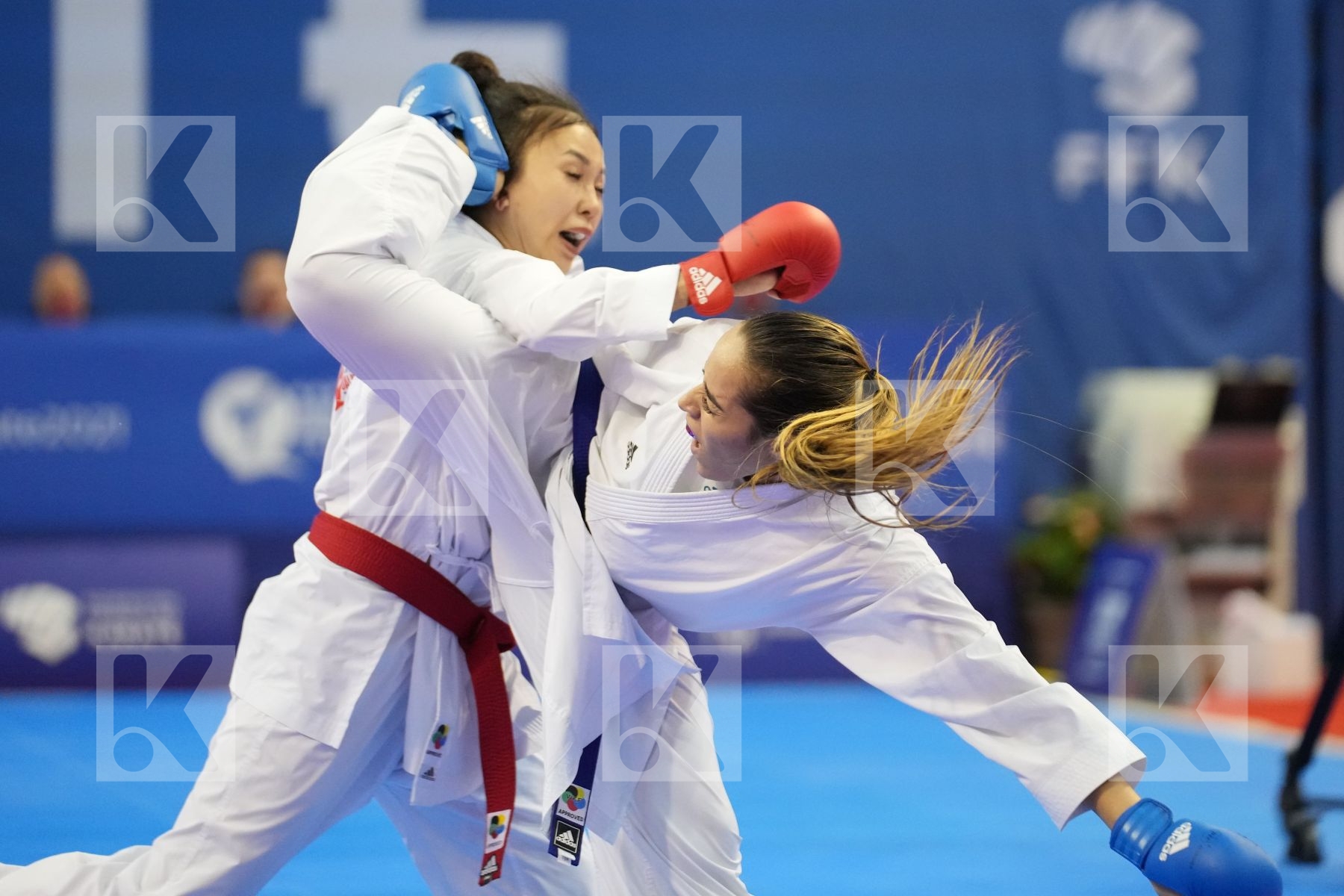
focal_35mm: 152
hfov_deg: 13.5
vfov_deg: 9.0
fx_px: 5674
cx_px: 672
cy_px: 448
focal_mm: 152
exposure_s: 1/1000
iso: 4000
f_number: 2.8
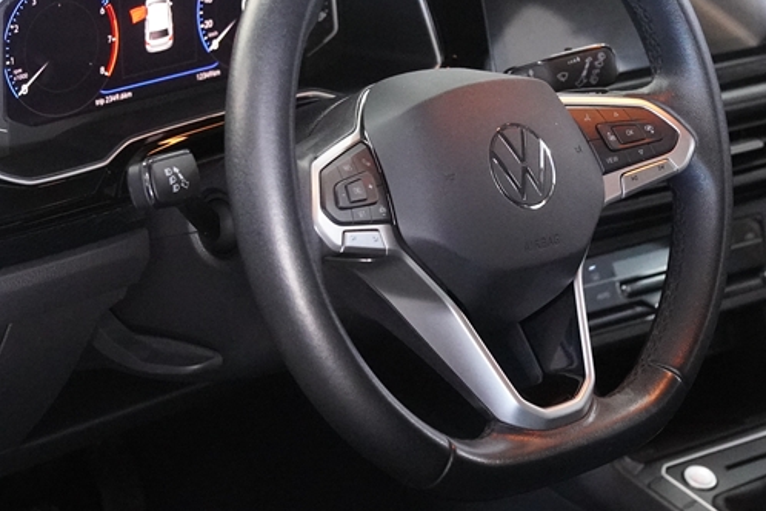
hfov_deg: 18.4
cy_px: 162
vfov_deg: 12.3
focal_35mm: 111
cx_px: 406
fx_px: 2362
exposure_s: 1/125
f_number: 2.8
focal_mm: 36
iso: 6400
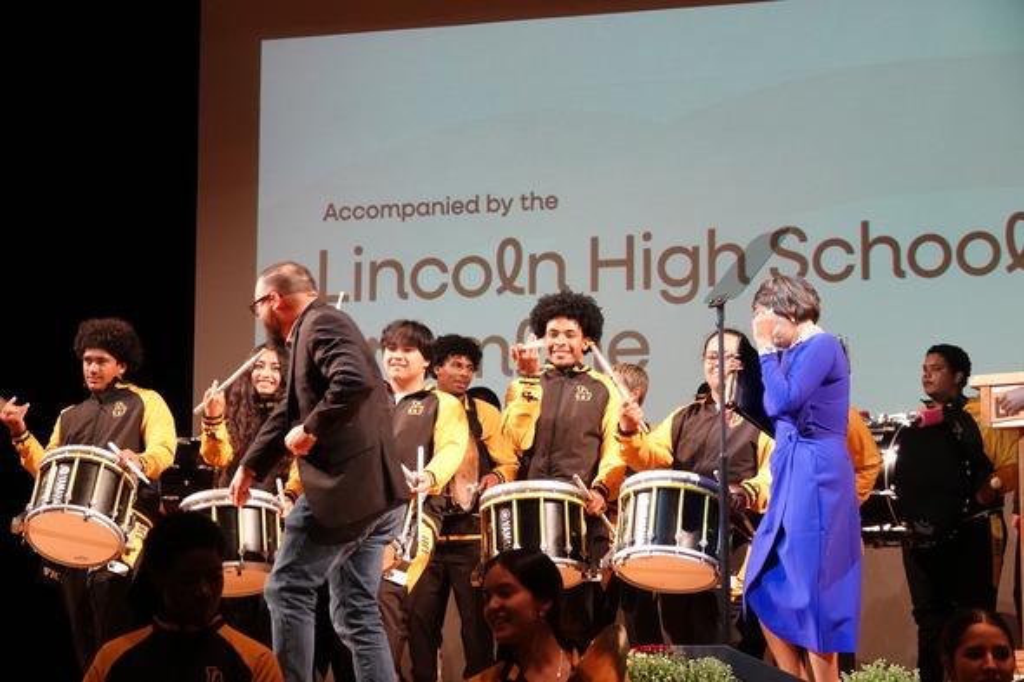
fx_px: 2701
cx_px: 512
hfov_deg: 21.5
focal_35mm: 95
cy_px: 341
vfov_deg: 14.4
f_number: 3.5
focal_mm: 34.68
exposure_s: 1/100
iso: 2000
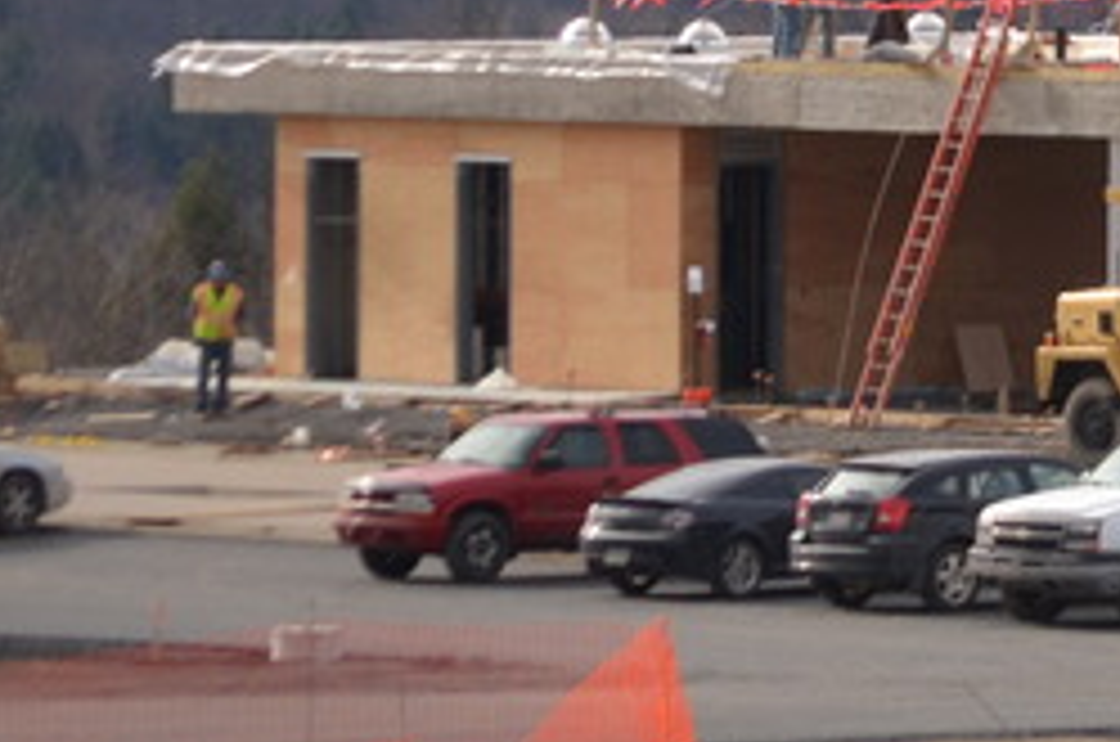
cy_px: -153
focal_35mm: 633
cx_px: 1806
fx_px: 19656
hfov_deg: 3.3
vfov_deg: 2.2
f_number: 4.5
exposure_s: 1/1600
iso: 320
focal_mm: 105
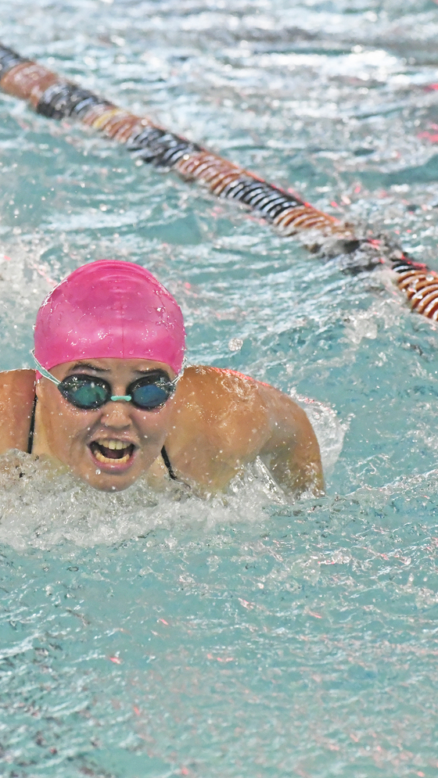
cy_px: 389
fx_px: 5964
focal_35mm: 289
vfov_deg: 7.5
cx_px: 111
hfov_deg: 4.2
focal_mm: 122
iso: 6400
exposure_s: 1/640
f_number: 6.3
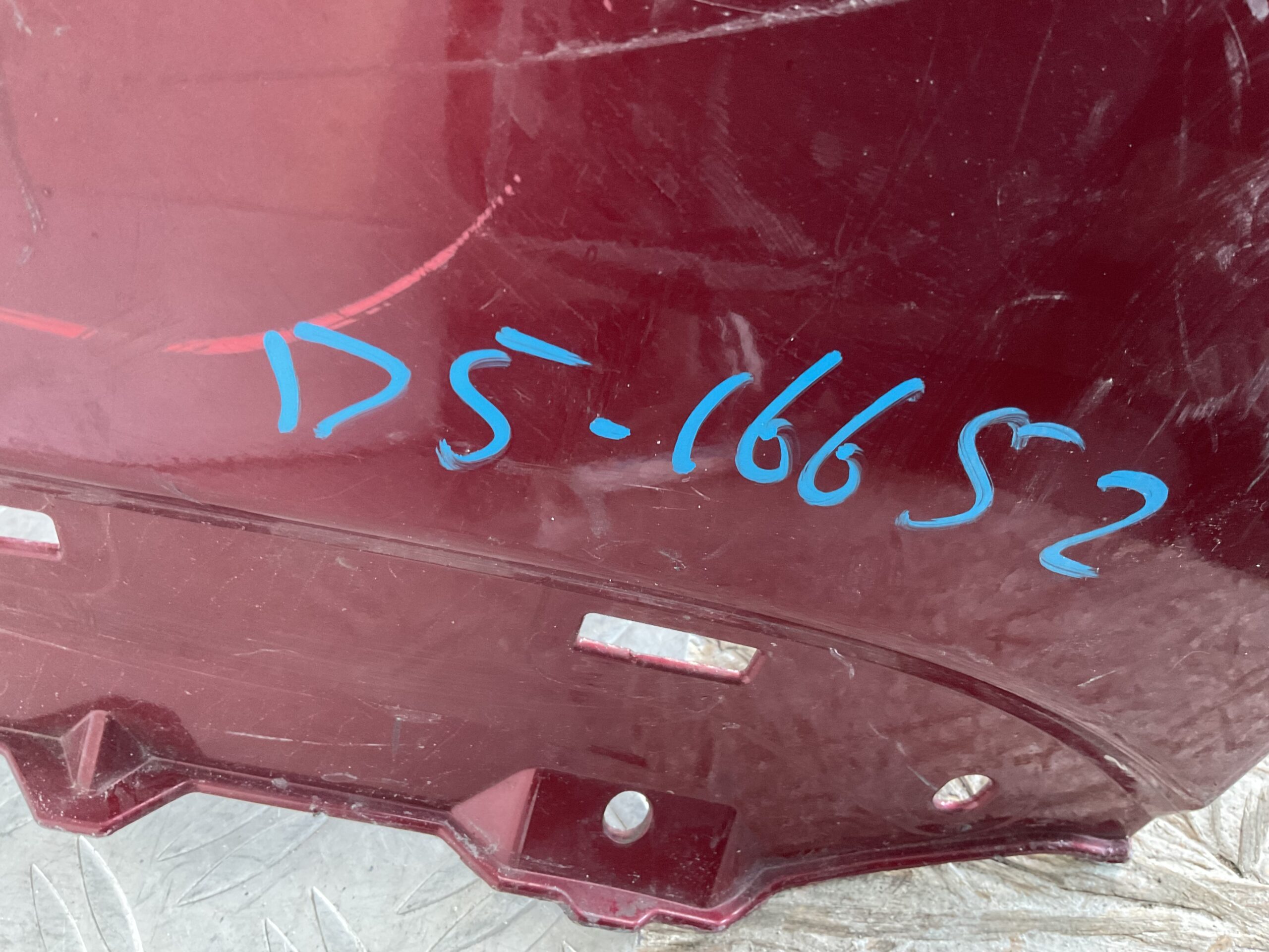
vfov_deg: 48.2
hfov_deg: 61.7
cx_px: 634
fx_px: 1063
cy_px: 476
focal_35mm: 29
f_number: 1.8
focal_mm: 3
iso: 320
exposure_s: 1/40
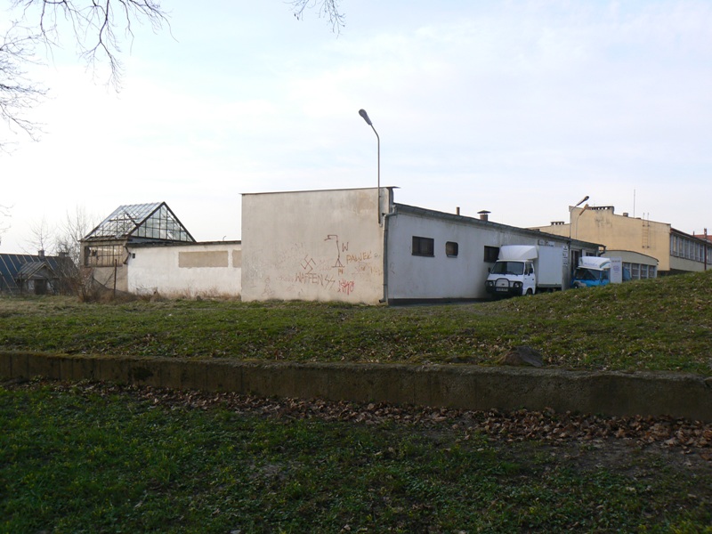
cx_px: 356
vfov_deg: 39.7
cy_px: 267
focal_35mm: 36
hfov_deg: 51.4
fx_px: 740
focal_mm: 6
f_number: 5
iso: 80
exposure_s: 1/100
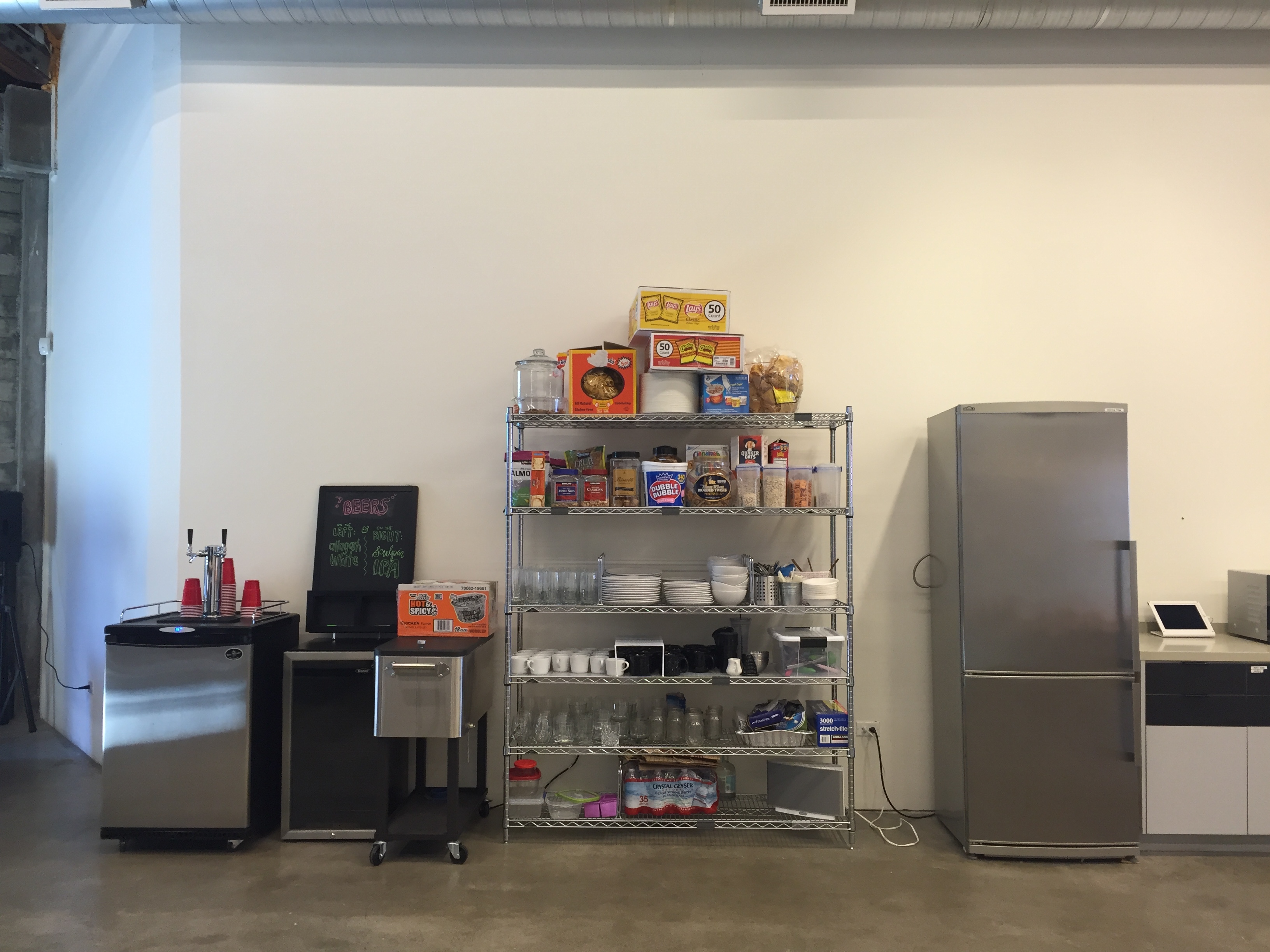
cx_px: 635
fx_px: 1064
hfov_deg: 61.7
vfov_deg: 48.2
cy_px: 476
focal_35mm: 29
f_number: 2.2
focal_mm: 4.15
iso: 64
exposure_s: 1/30
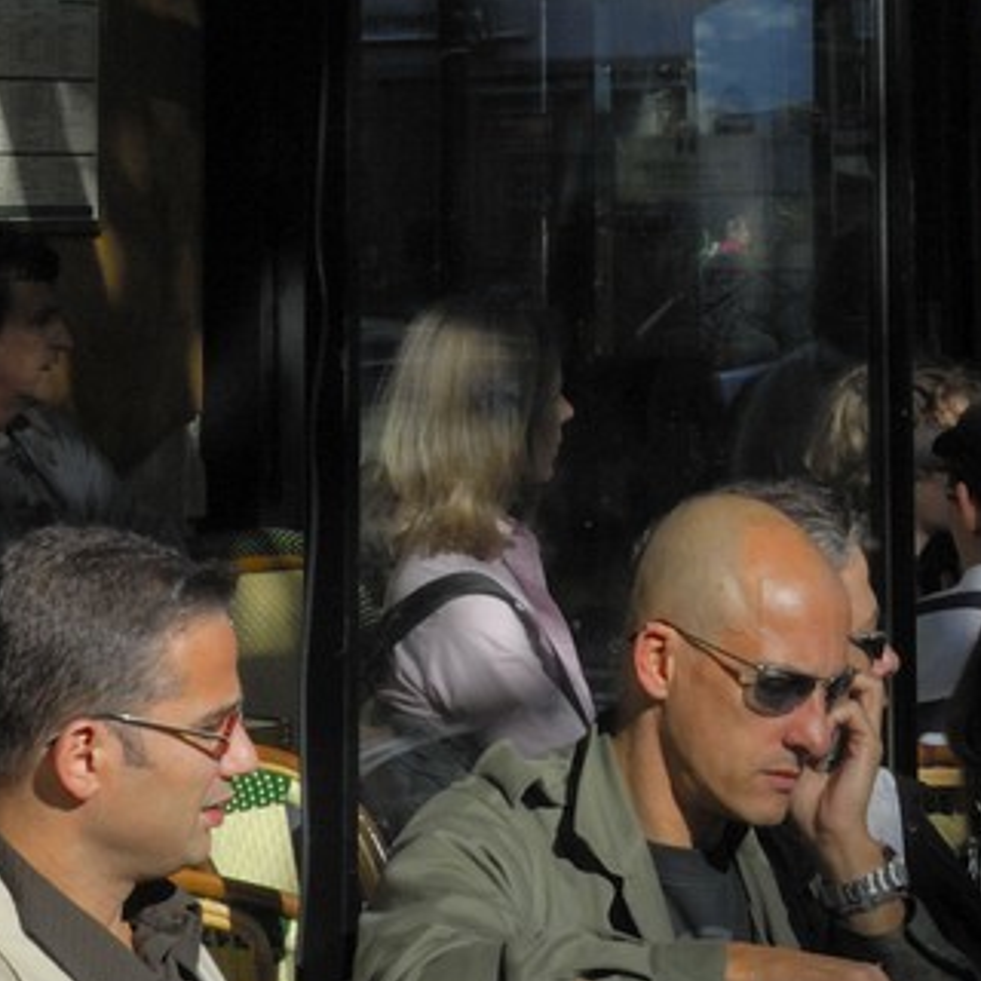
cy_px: -1235
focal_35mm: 178
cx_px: 779
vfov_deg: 9.0
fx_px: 5707
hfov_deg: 9.8
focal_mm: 28
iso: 100
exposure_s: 1/100
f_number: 13
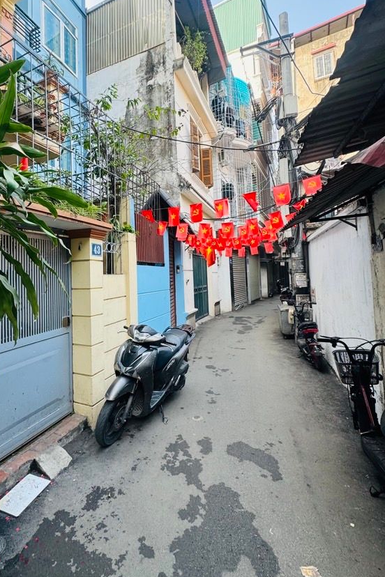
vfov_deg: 89.7
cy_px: 261
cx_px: 151
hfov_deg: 66.6
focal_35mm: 18
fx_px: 289
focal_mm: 2.22
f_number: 2.2
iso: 40
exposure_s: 1/134
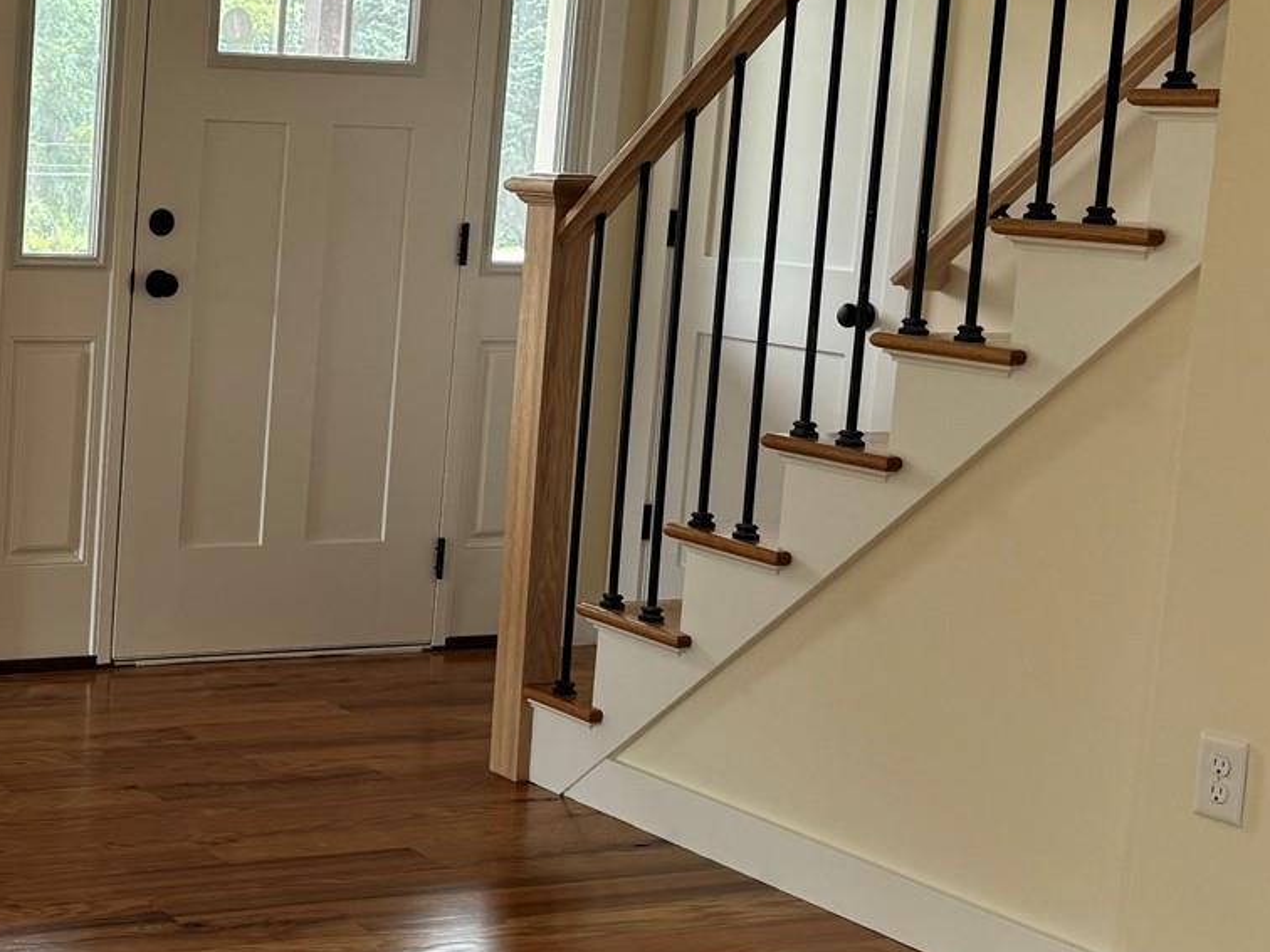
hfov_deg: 27.7
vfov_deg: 22.6
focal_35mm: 65
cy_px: 403
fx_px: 2385
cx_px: -54
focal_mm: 6.76
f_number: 1.78
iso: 100
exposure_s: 1/129
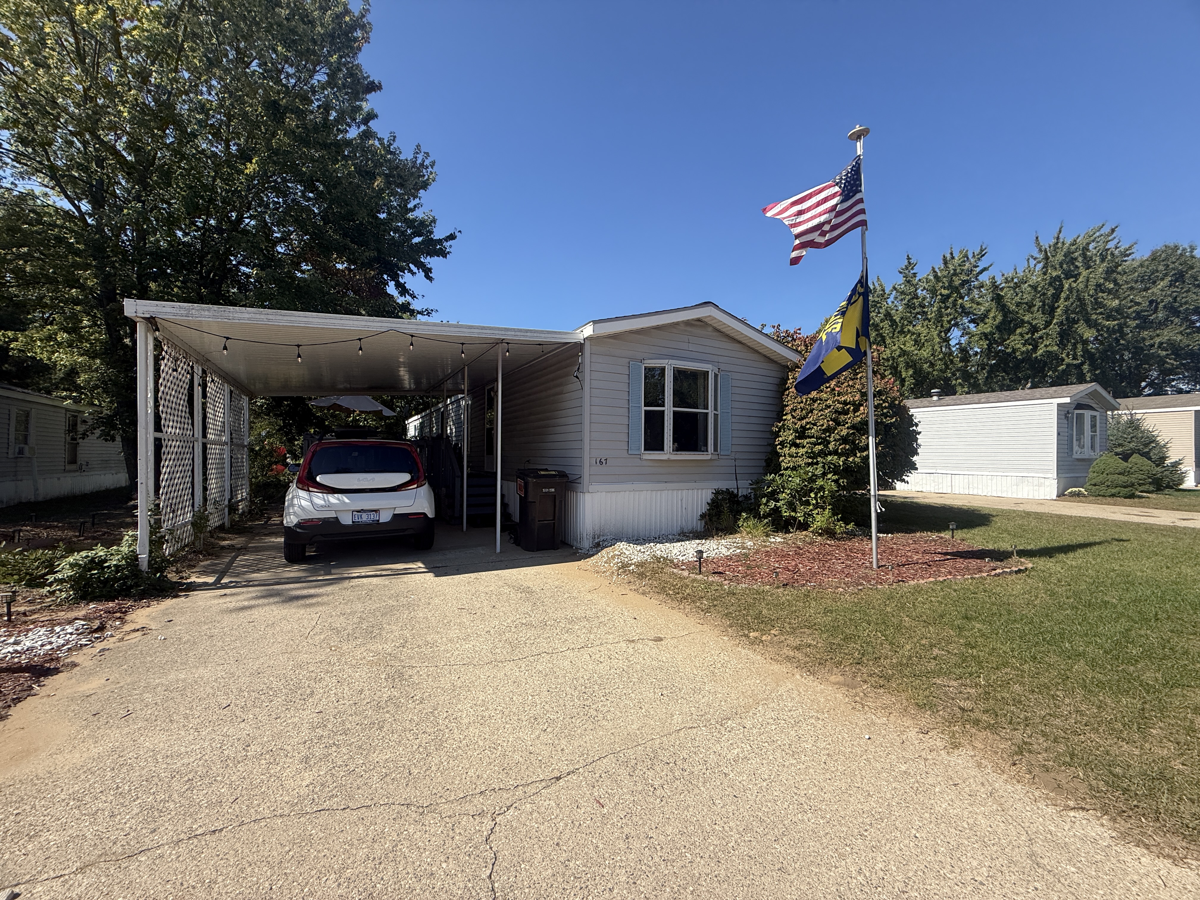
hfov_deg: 102.1
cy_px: 450
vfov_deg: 85.7
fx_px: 485
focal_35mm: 14
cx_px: 600
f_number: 2.2
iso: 50
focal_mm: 2.22
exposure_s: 1/1285
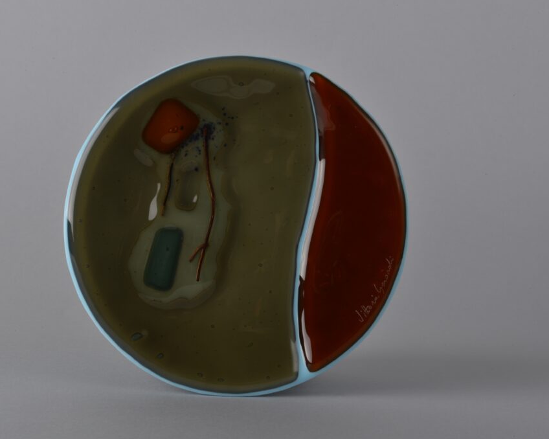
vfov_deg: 13.0
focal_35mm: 119
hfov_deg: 16.2
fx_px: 1933
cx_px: 238
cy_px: 220
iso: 200
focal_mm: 105
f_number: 29
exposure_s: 1/125
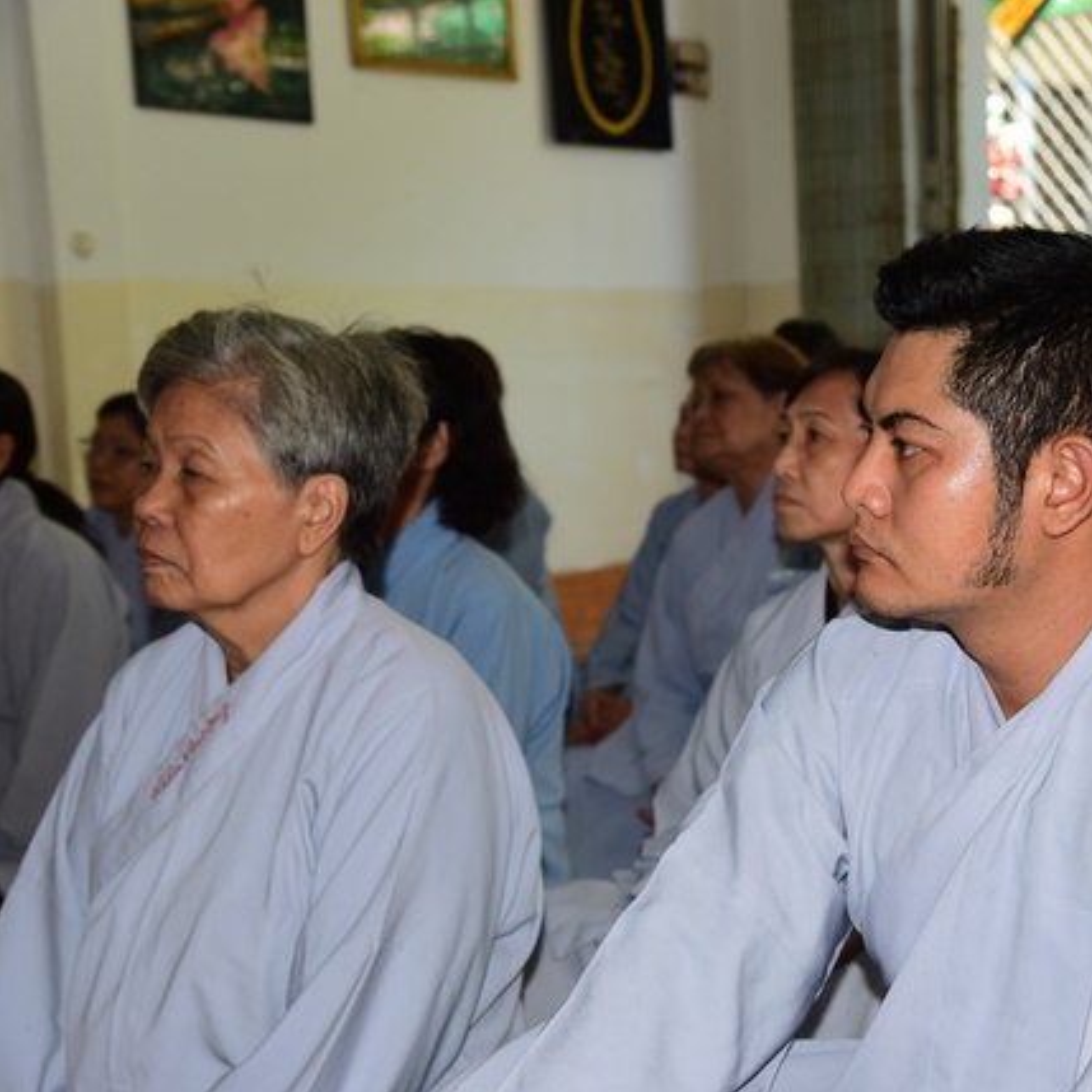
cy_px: 550
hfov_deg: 25.4
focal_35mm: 67
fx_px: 2391
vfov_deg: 25.7
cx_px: 825
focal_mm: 52
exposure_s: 1/80
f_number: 5.6
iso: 400
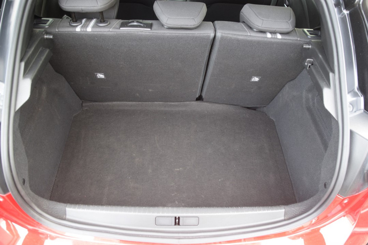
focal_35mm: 27
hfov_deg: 67.4
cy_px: 122
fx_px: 276
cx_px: 184
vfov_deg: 47.9
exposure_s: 1/60
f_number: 4
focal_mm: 18
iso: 720
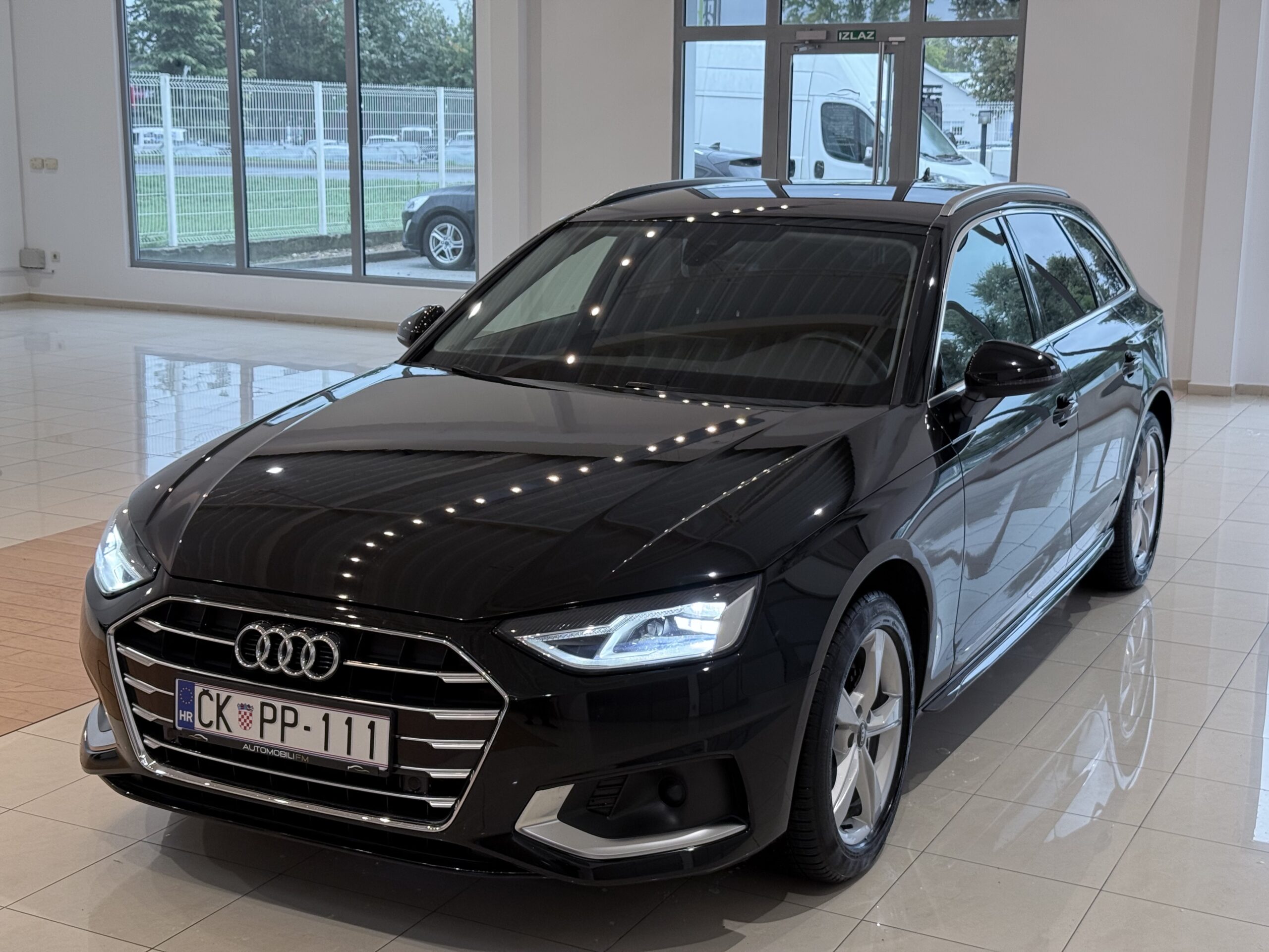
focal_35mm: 48
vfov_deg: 30.3
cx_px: 634
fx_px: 1760
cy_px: 476
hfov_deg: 39.7
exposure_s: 1/50
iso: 80
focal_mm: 6.76
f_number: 1.78
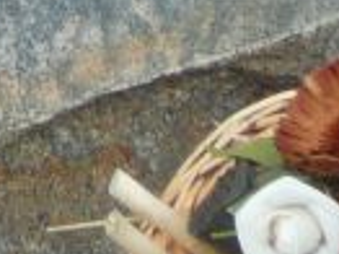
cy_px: -303
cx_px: -241
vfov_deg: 5.0
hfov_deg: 6.7
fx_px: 2828
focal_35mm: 289
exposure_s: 1/60
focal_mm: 8.7
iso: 80
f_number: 3.5
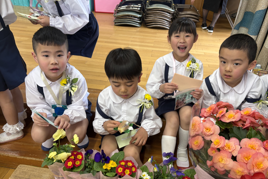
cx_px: 138
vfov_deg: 46.4
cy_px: 95
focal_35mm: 28
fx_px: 208
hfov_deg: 65.5
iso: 80
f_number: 1.6
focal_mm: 5.96
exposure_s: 1/60
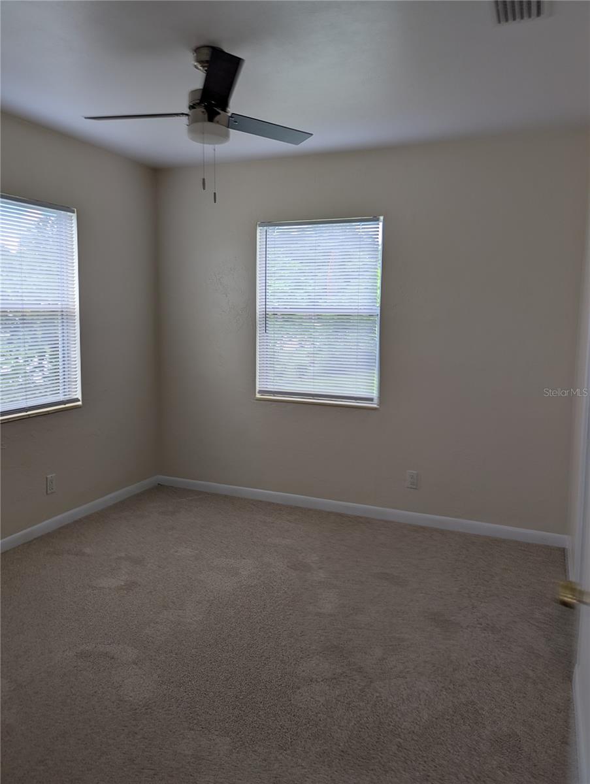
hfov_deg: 56.9
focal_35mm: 24
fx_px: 544
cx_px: 295
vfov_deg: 71.5
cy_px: 392
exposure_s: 1/184
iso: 42
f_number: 1.85
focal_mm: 6.81
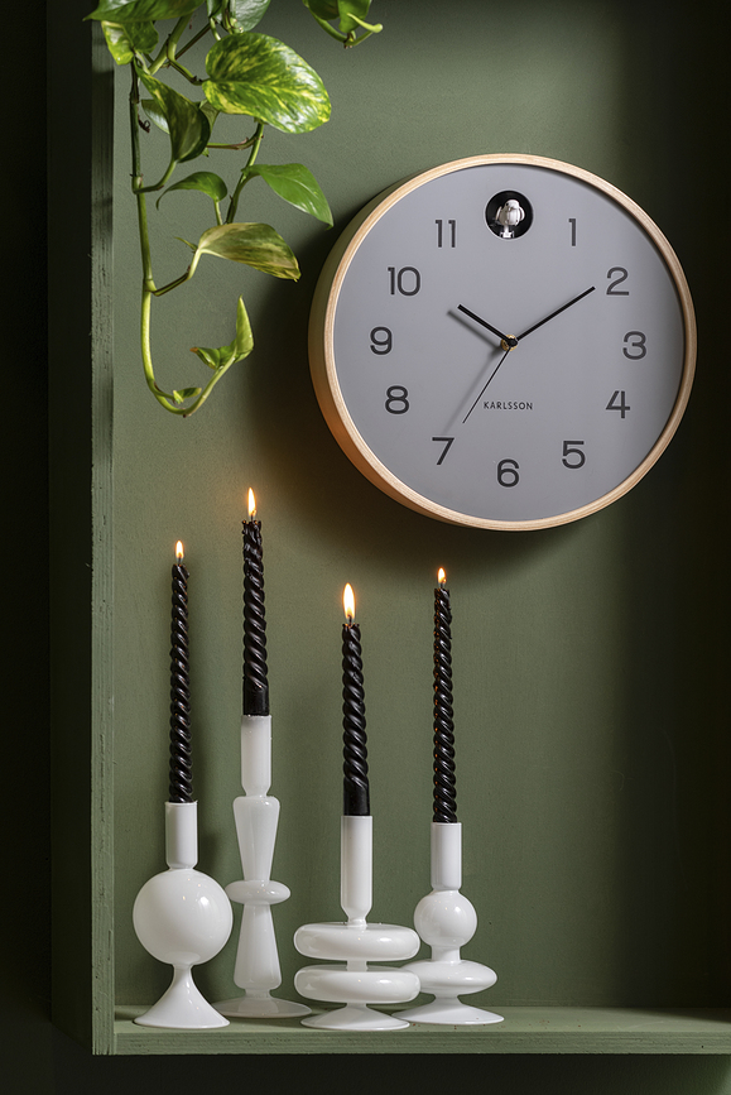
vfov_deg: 15.2
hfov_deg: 10.2
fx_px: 4107
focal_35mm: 135
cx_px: 366
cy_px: 548
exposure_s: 1/13
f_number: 6.3
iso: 160
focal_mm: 135
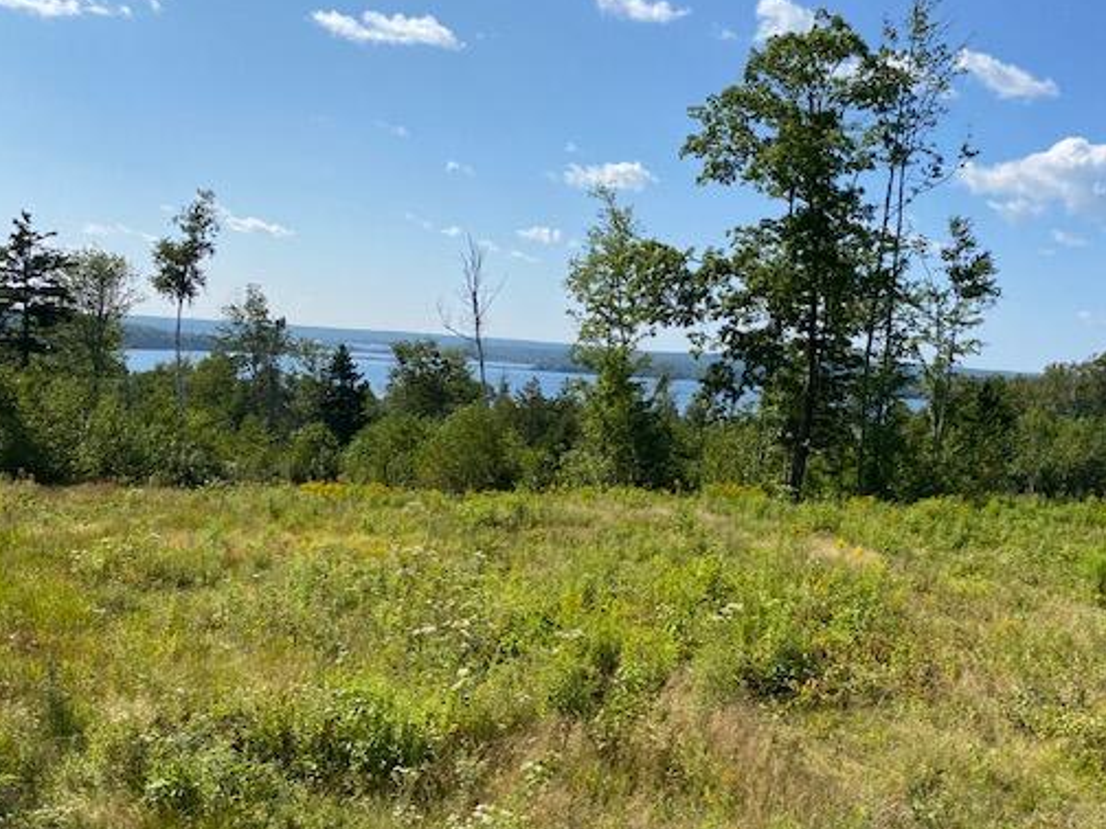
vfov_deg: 42.8
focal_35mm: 33
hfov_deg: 55.0
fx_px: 1054
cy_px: 478
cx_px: 652
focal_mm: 4.25
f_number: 1.8
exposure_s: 1/3731
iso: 32
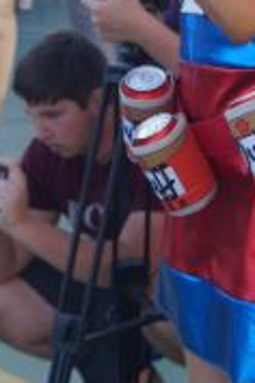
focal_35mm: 142
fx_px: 1509
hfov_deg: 9.7
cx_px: 178
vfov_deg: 14.4
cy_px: 104
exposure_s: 1/200
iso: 100
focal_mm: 28
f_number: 5
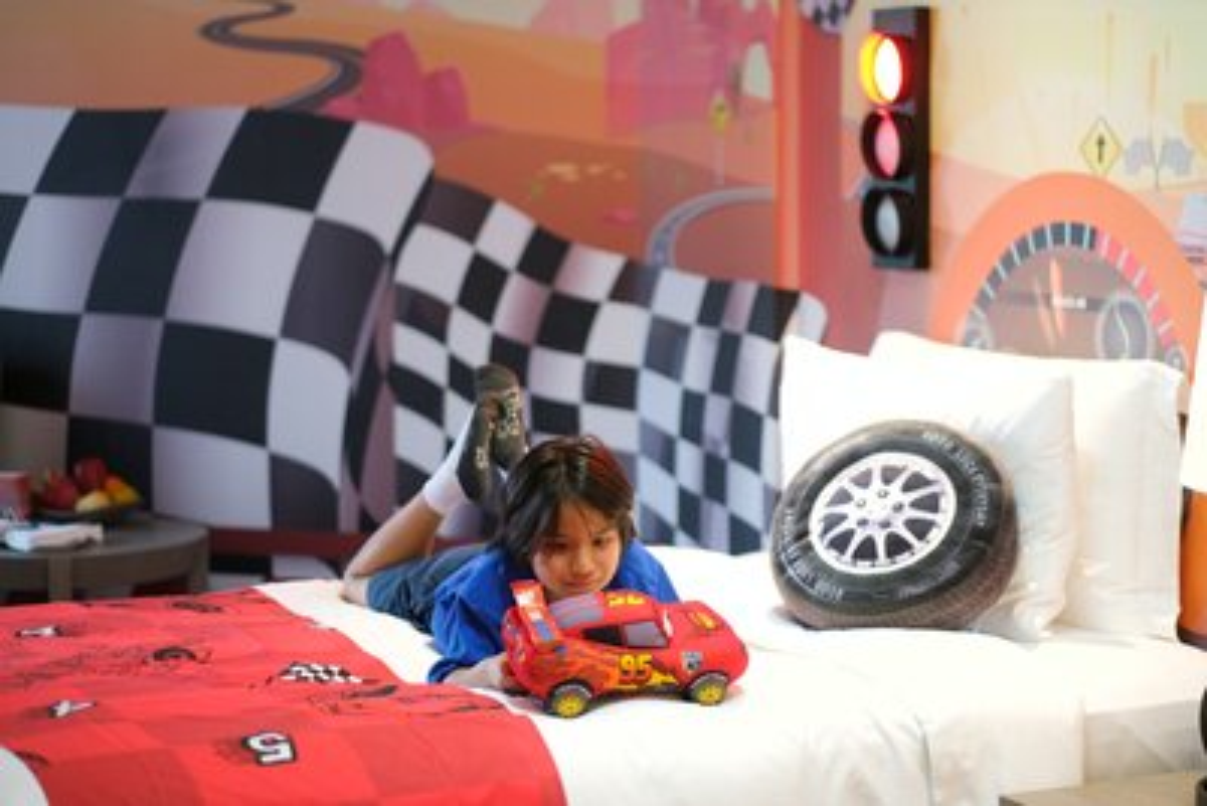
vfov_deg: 16.3
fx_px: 2817
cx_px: 604
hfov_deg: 24.2
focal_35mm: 84
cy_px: 403
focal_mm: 56
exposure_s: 1/250
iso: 1250
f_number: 1.2
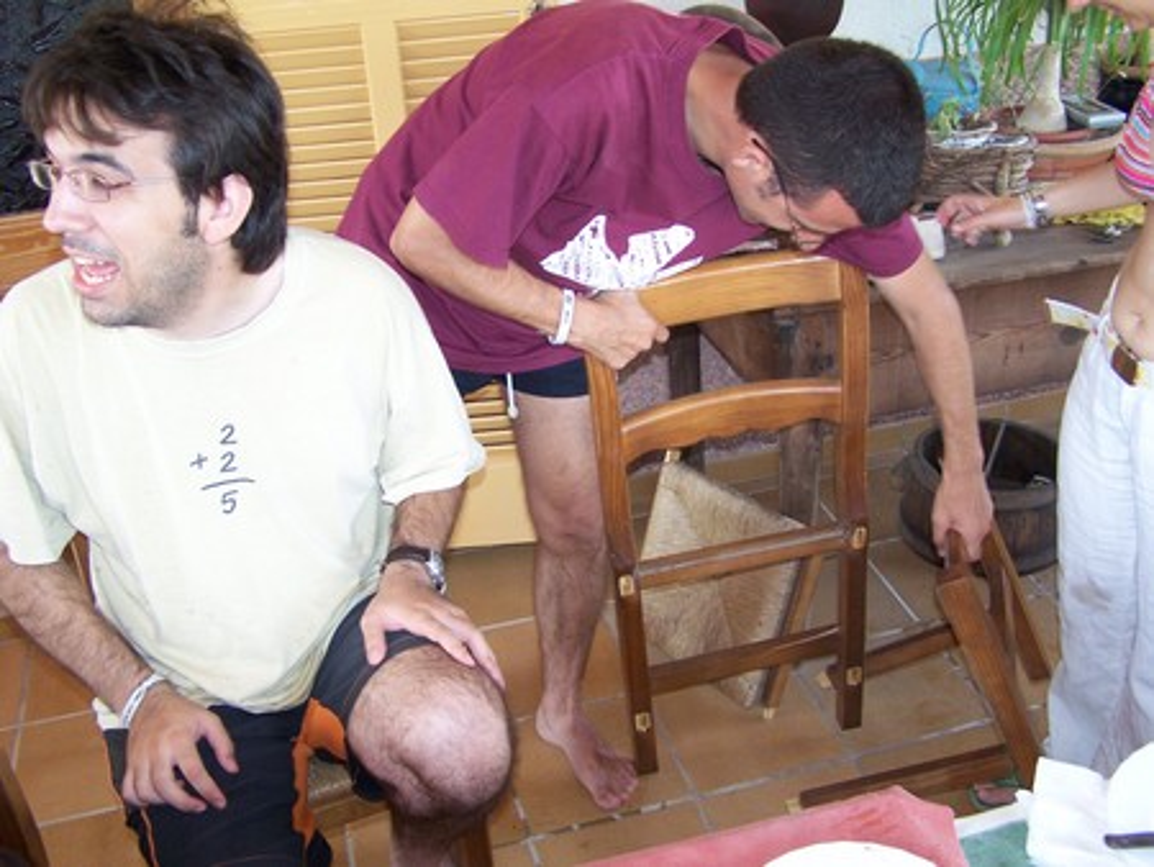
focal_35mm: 38
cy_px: 434
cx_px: 577
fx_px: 1267
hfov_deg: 49.0
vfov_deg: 37.8
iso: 140
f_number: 2.8
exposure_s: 1/60
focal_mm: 6.3
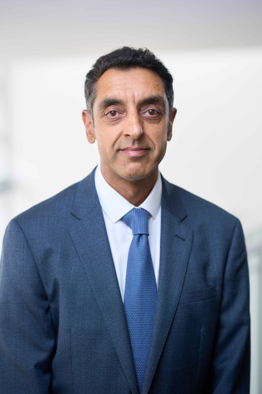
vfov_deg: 23.9
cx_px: 131
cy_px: 197
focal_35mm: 85
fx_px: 928
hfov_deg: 16.1
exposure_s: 1/125
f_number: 2
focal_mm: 85
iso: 250
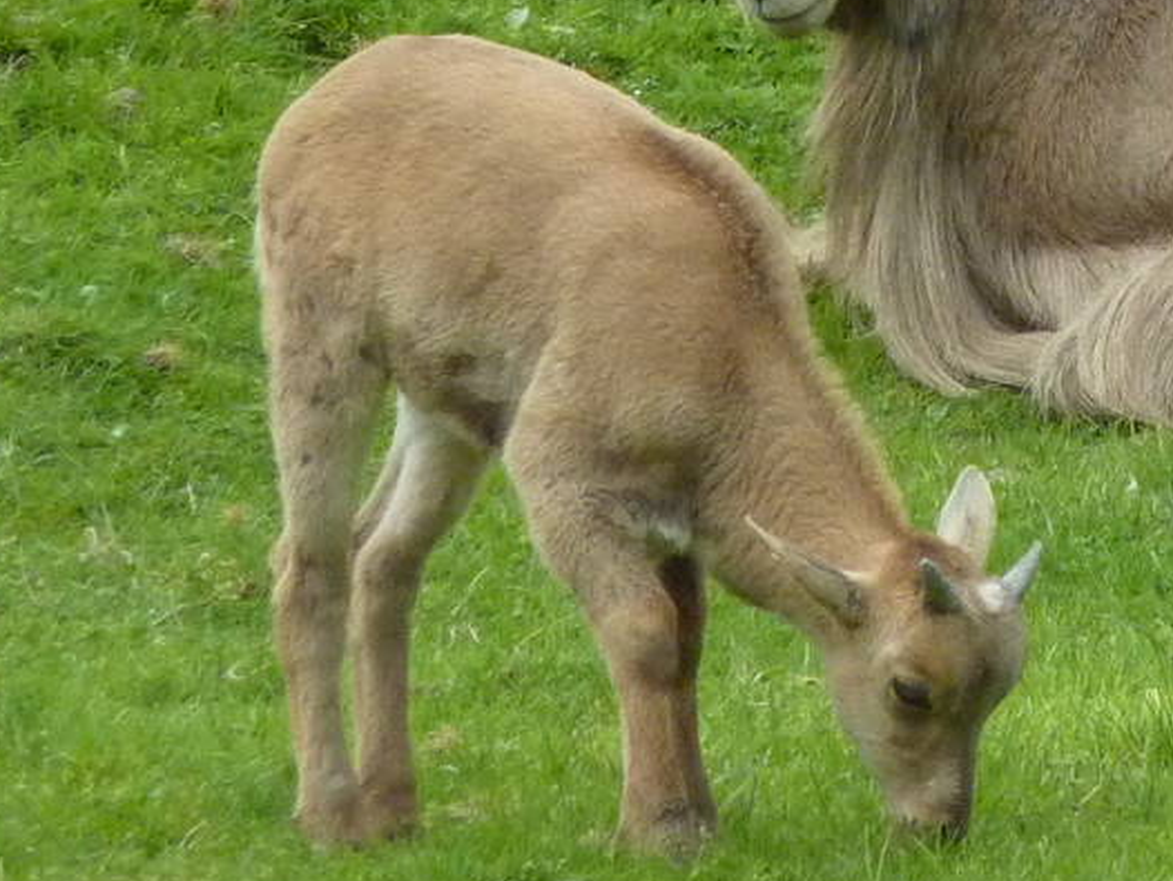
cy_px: -268
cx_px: 1111
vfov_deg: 1.6
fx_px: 30918
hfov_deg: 2.2
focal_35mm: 912
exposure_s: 1/500
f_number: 4.9
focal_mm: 49.2
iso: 400
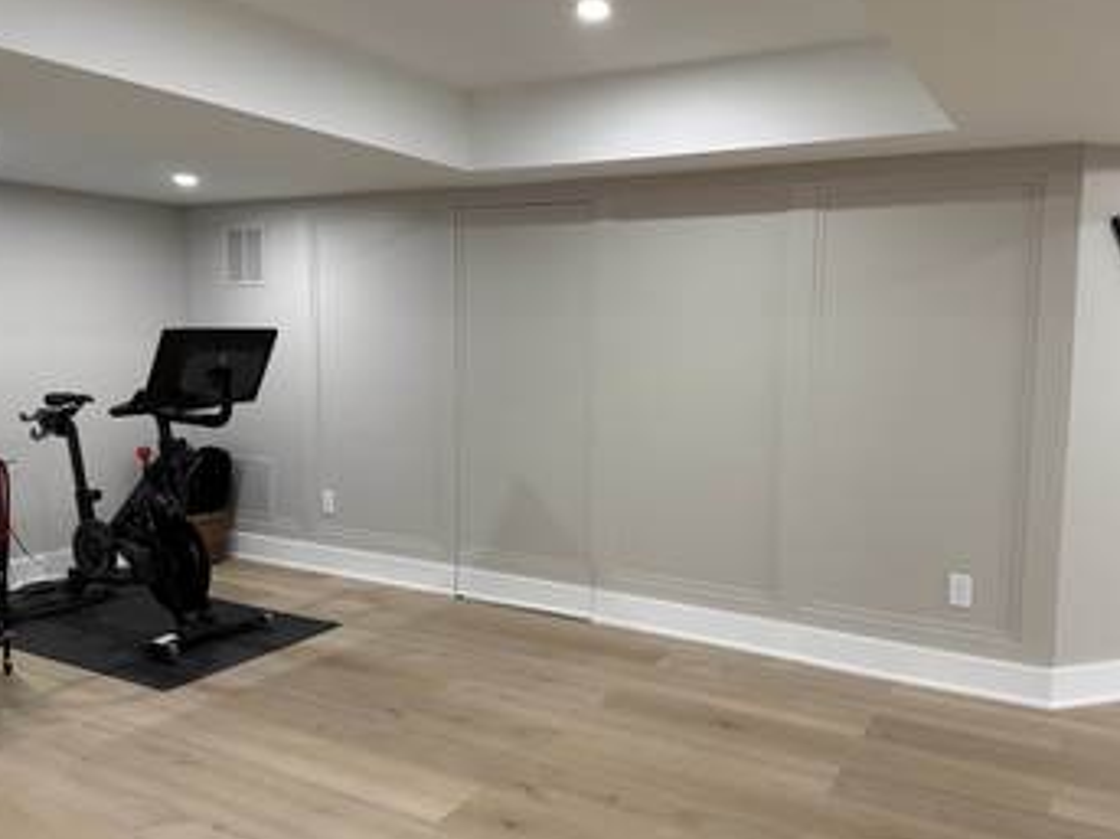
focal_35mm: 28
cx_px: 630
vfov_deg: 49.7
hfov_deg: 63.2
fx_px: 906
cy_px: 415
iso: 200
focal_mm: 6.76
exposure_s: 1/120
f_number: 1.78
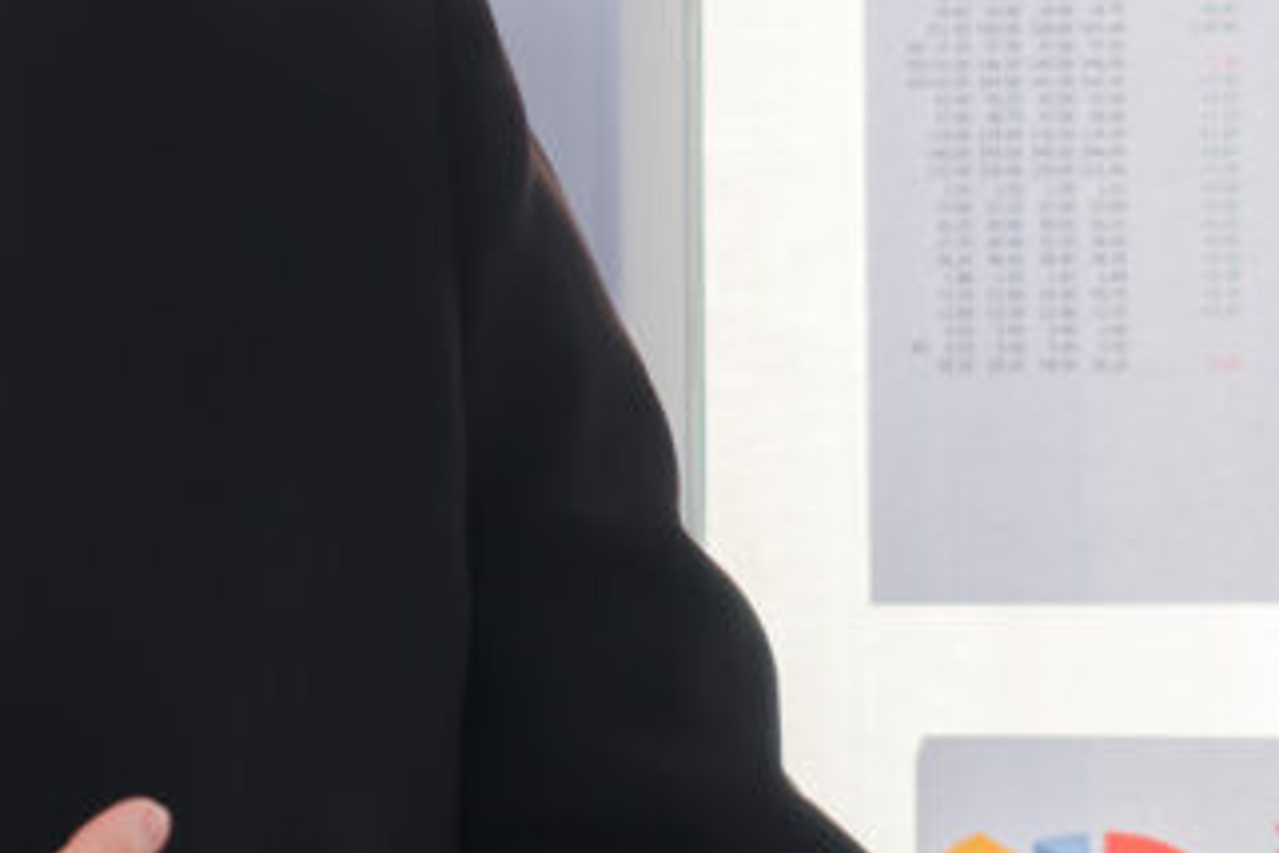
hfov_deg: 7.6
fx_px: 9627
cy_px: 1070
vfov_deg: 5.0
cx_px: 1199
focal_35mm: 271
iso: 100
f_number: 4.5
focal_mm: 57
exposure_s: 1/100
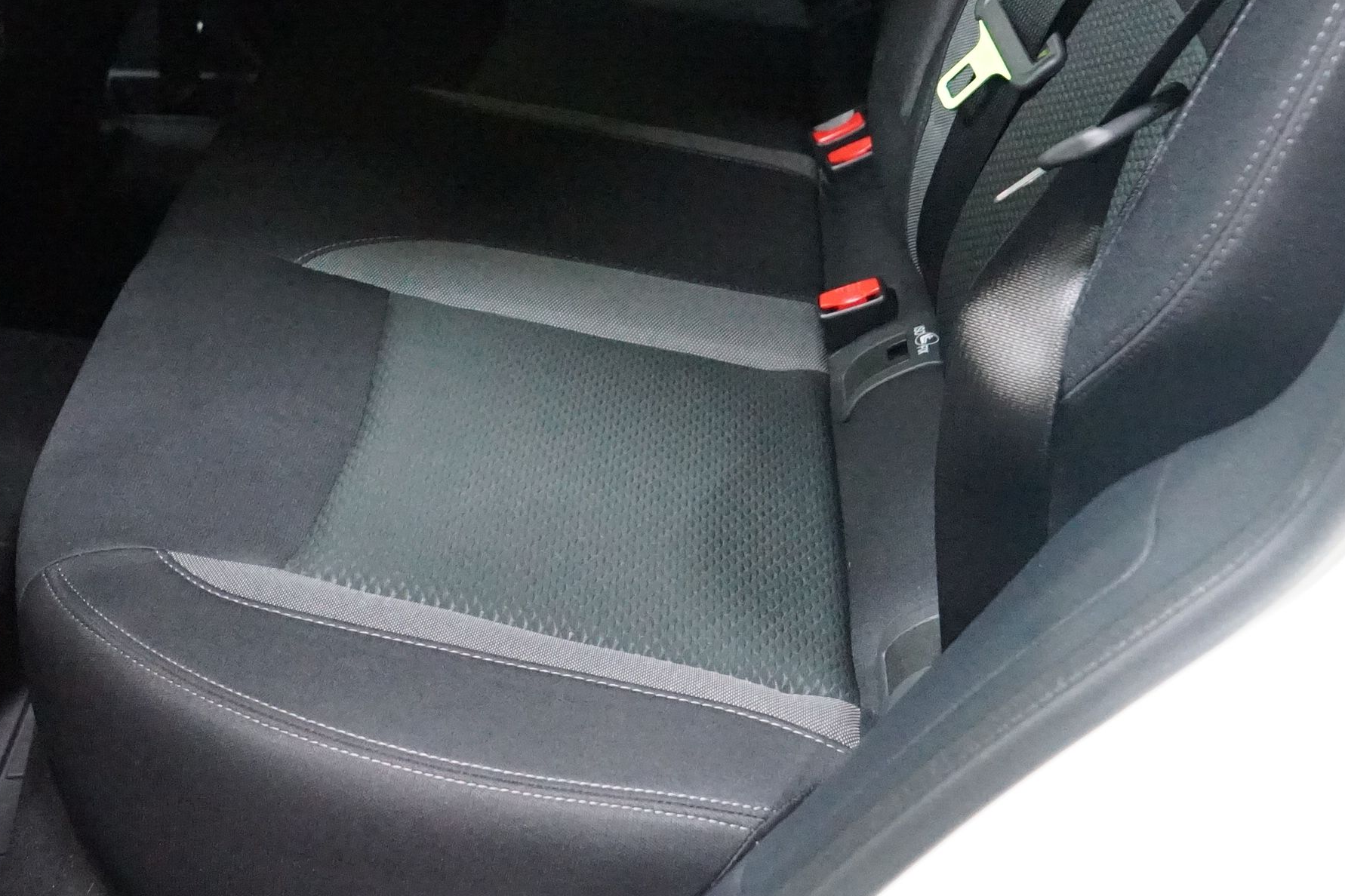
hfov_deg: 36.8
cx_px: 375
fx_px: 1980
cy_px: 130
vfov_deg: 24.9
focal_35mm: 53
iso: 10000
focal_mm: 24
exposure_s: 1/25
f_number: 5
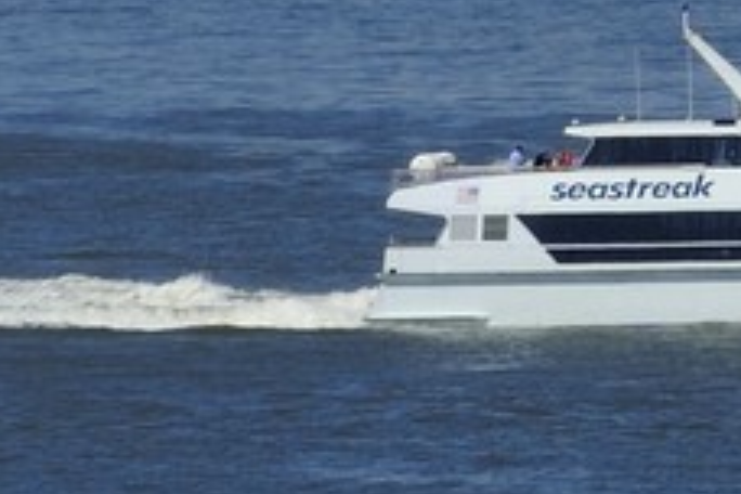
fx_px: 28835
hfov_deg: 1.5
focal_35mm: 1401
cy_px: -718
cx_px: 2278
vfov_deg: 1.0
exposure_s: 1/200
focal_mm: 200
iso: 200
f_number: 14
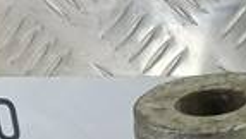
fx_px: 1372
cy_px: 371
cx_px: 748
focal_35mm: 210
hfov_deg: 8.5
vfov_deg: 5.5
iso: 88
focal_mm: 4.11
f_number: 1.6
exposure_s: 1/50
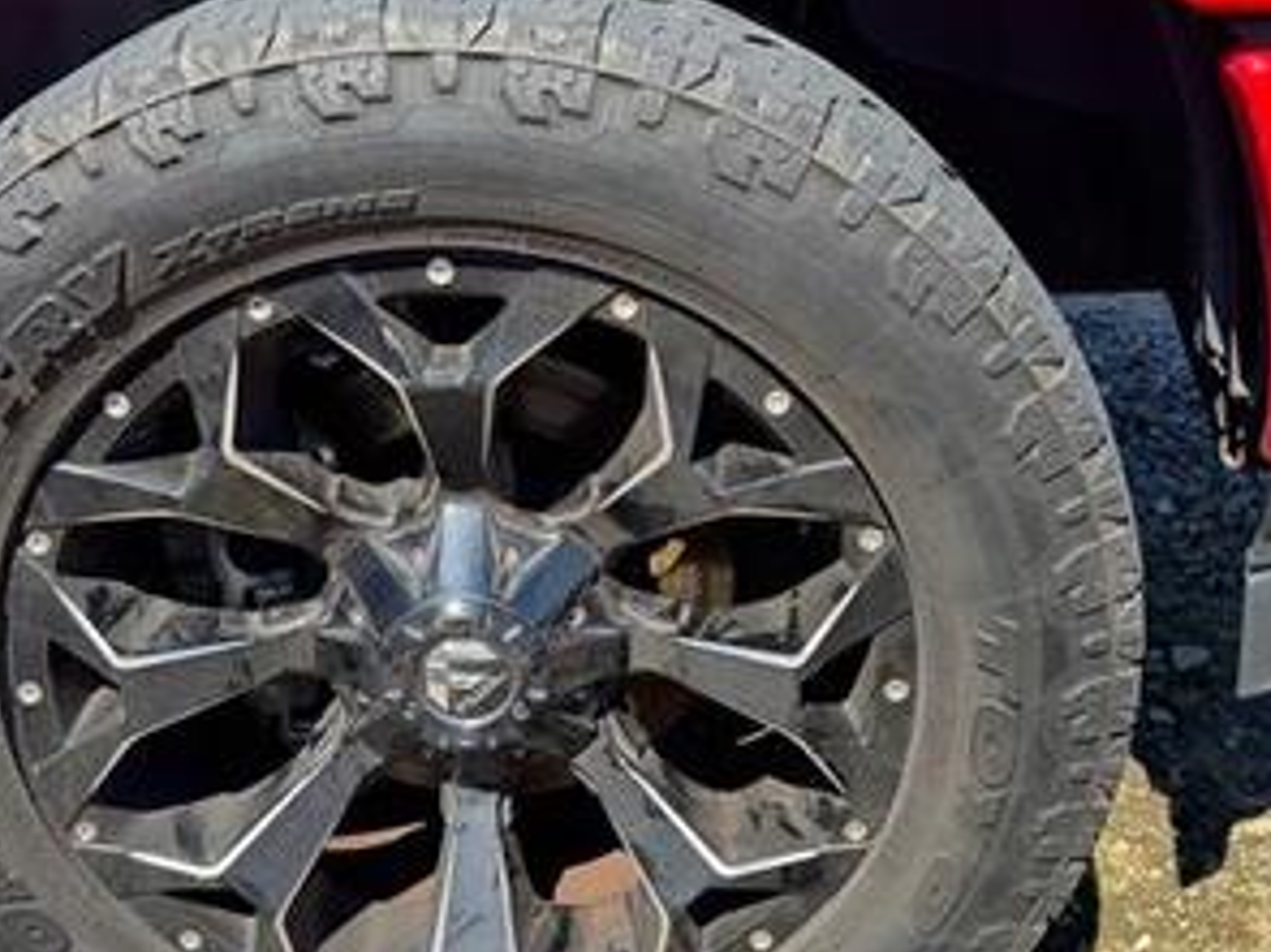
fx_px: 1505
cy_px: 465
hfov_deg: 45.7
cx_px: 582
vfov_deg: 35.1
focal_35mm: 41
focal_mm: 6.76
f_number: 1.78
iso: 80
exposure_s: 1/1311
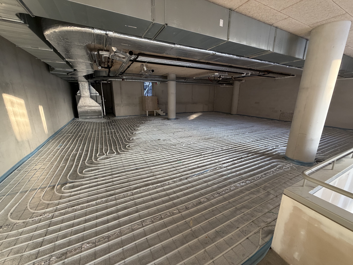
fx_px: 143
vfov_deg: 85.7
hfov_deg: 102.1
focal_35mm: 14
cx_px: 176
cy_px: 132
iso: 320
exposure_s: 1/119
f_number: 2.2
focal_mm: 2.22
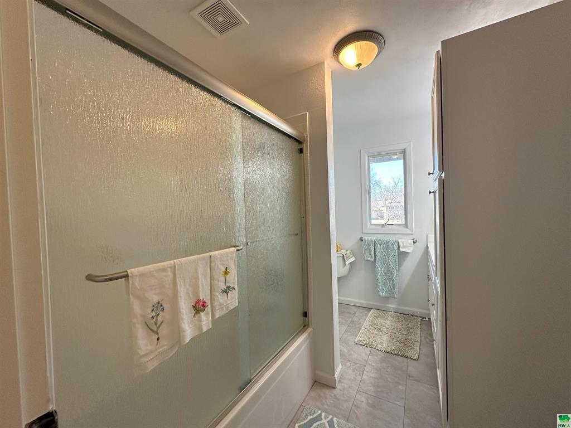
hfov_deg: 102.1
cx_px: 286
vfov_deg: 85.7
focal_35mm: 14
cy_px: 214
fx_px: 231
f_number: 2.2
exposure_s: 1/120
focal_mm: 2.22
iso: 160
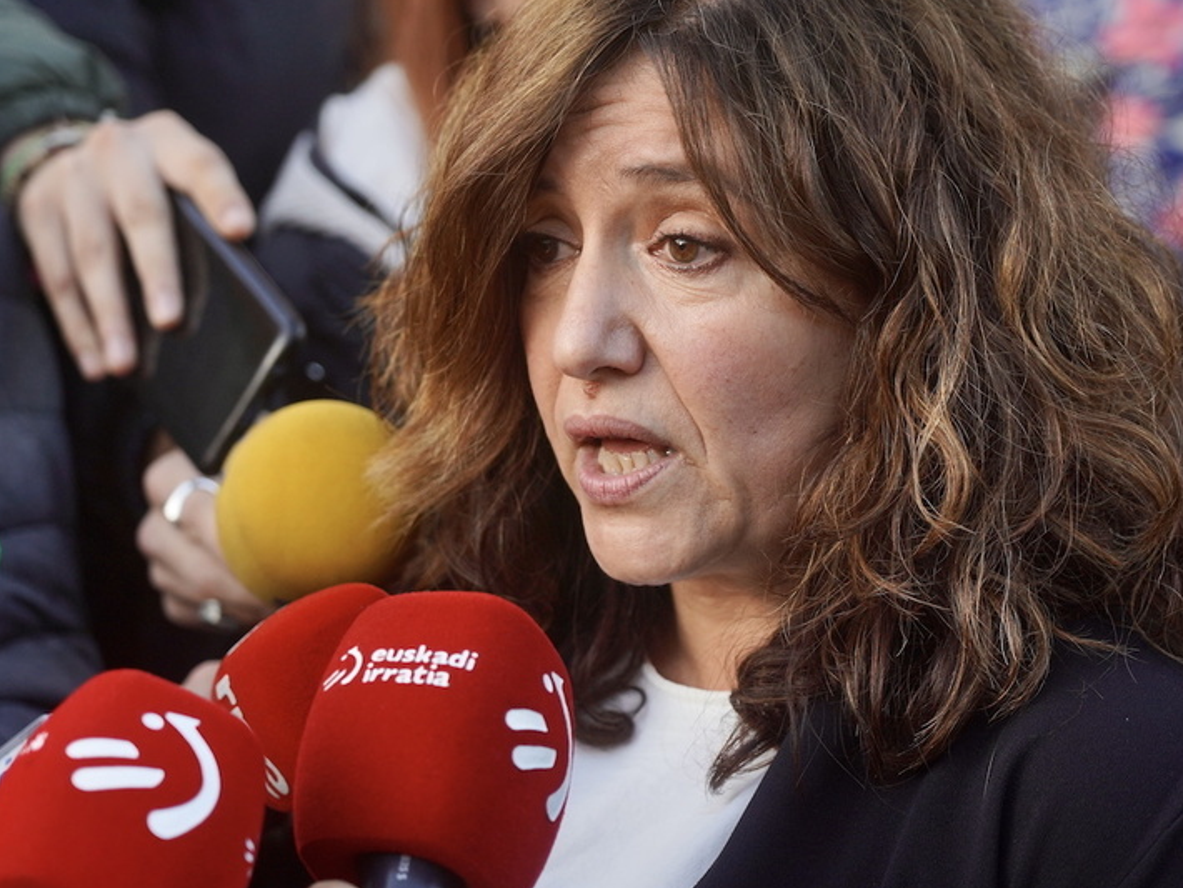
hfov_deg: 14.8
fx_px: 4547
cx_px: 633
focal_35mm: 133
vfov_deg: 11.2
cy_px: 473
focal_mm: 105
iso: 500
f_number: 4
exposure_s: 1/640
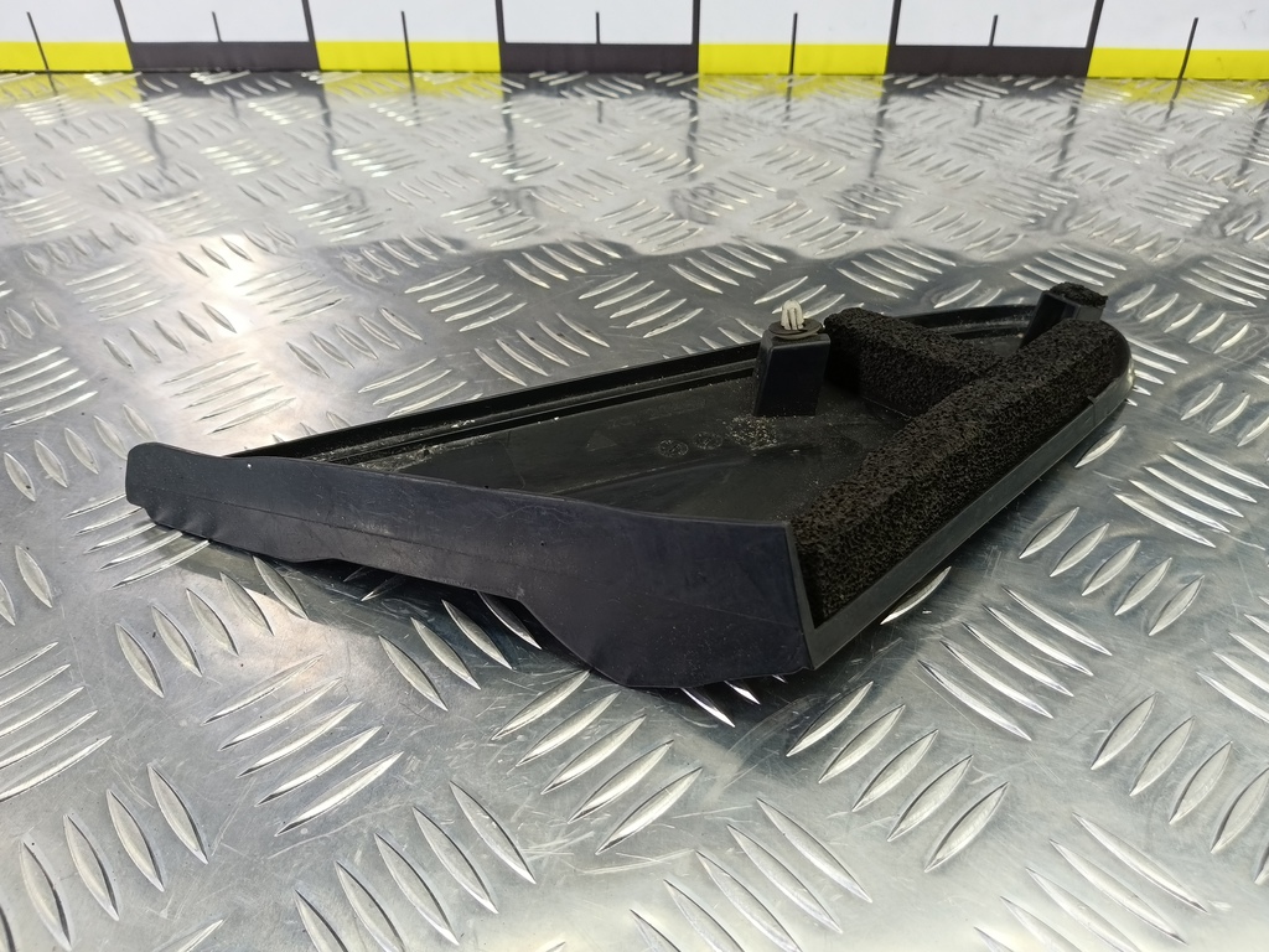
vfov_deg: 58.9
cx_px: 634
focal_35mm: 23
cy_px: 476
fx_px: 843
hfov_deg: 73.9
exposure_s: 1/50
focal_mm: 4.11
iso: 146
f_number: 1.6
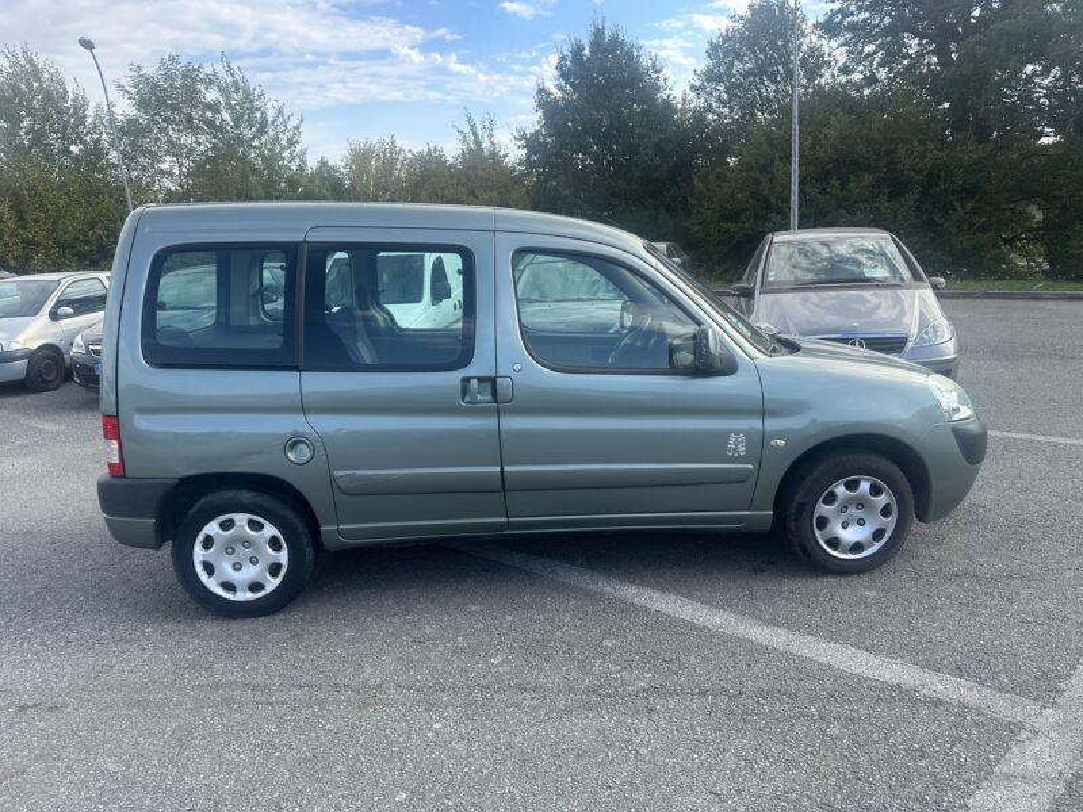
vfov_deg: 56.8
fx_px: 751
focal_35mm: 24
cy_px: 406
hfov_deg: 71.6
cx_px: 542
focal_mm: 6.86
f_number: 1.78
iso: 80
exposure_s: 1/1107
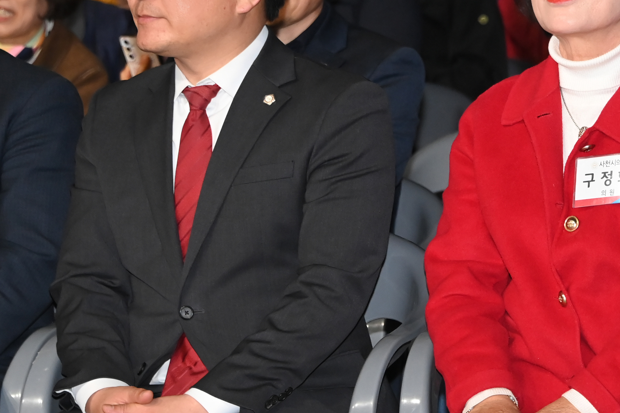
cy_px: 116
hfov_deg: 7.0
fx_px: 5028
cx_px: 586
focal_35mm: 292
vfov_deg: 4.7
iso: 3200
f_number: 6.3
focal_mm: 125
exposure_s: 1/250
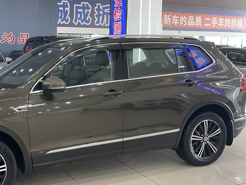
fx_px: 298
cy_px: 94
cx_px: 62
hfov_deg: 43.4
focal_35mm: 42
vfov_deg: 34.3
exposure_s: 1/50
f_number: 1.6
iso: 125
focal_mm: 5.1
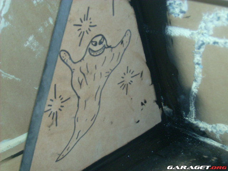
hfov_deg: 30.3
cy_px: 86
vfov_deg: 22.9
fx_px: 422
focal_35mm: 64
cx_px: 114
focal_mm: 10.75
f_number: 3.7
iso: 100
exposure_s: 1/60
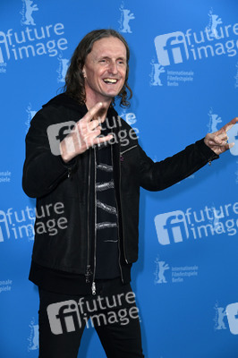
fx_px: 844
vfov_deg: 23.9
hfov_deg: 16.0
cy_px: 179
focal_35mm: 85
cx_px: 119
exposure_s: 1/250
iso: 1000
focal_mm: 85
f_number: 5.6
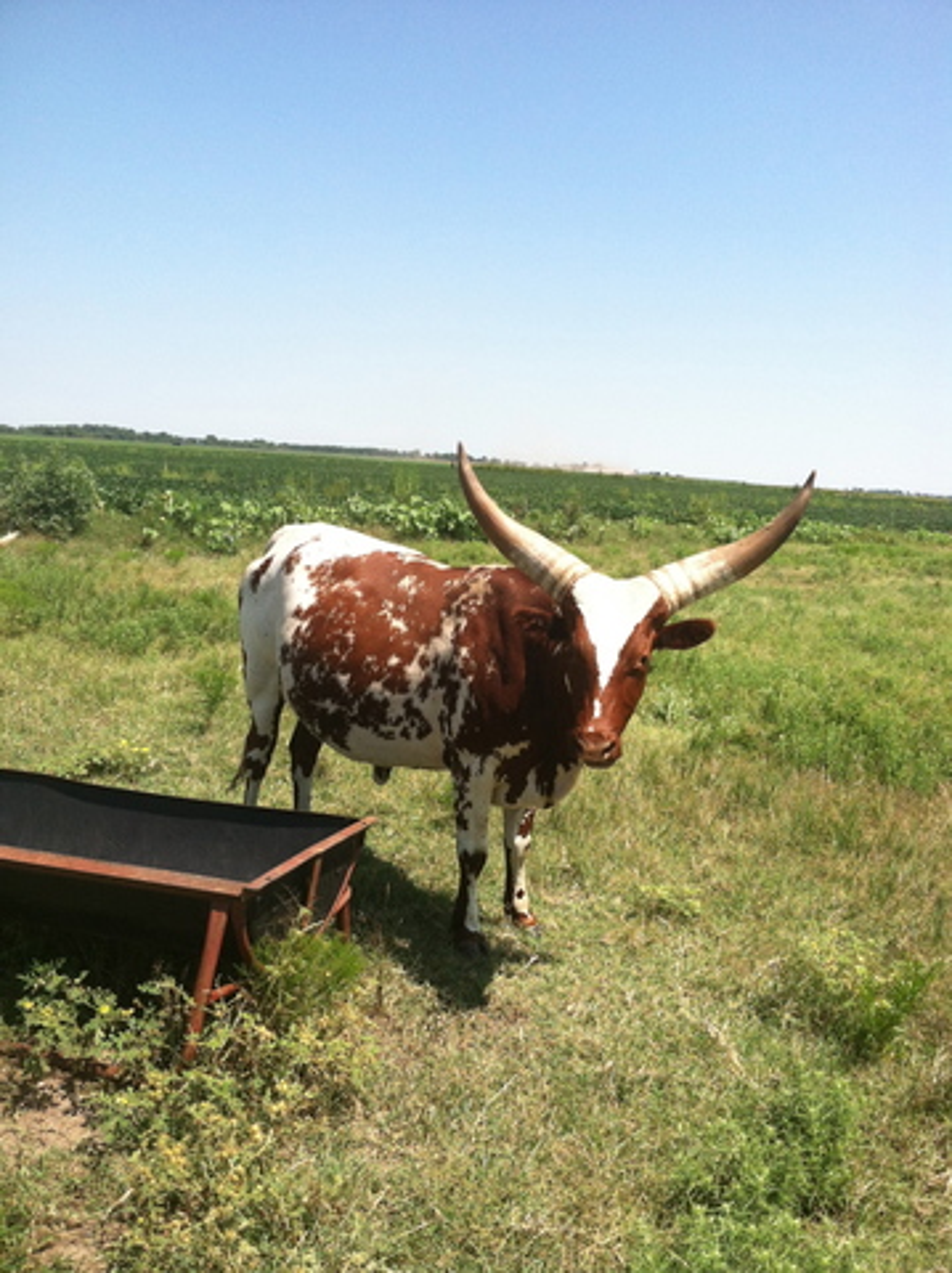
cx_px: 476
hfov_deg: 40.6
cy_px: 636
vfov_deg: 52.7
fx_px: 1286
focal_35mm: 35
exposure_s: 1/1071
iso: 80
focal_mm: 3.85
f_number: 2.8
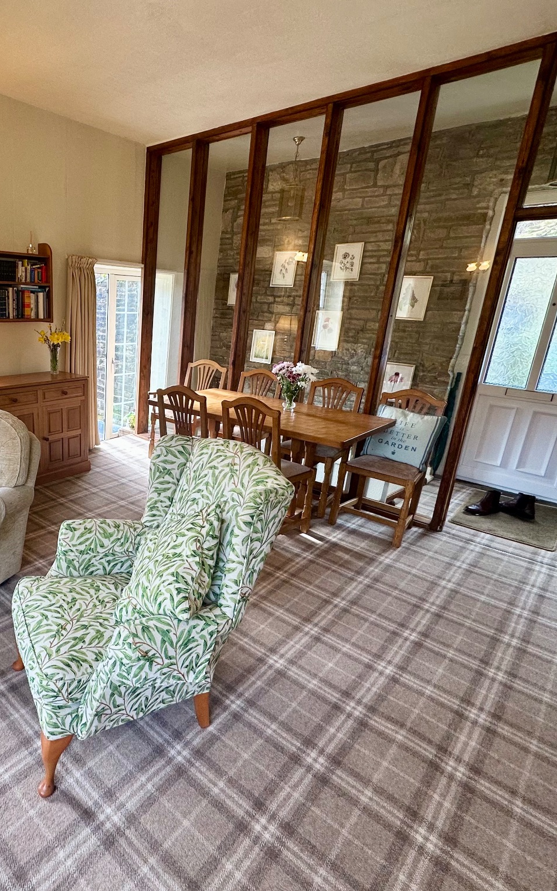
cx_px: 121
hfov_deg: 55.9
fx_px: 486
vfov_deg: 85.1
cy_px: 447
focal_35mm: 20
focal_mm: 2.22
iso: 100
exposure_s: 1/100
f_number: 2.2
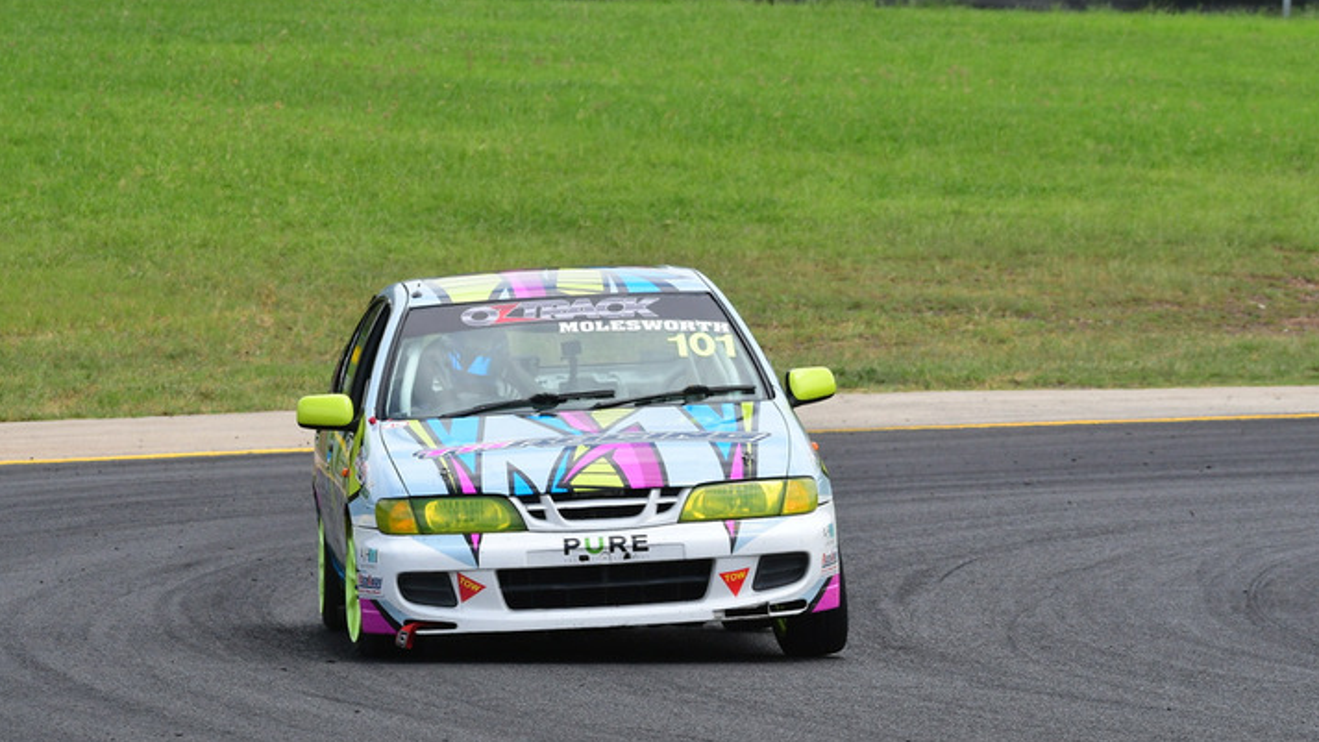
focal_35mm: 423
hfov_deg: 5.1
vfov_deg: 2.9
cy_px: 307
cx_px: 738
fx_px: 14794
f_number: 11
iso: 640
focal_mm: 240
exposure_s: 1/640
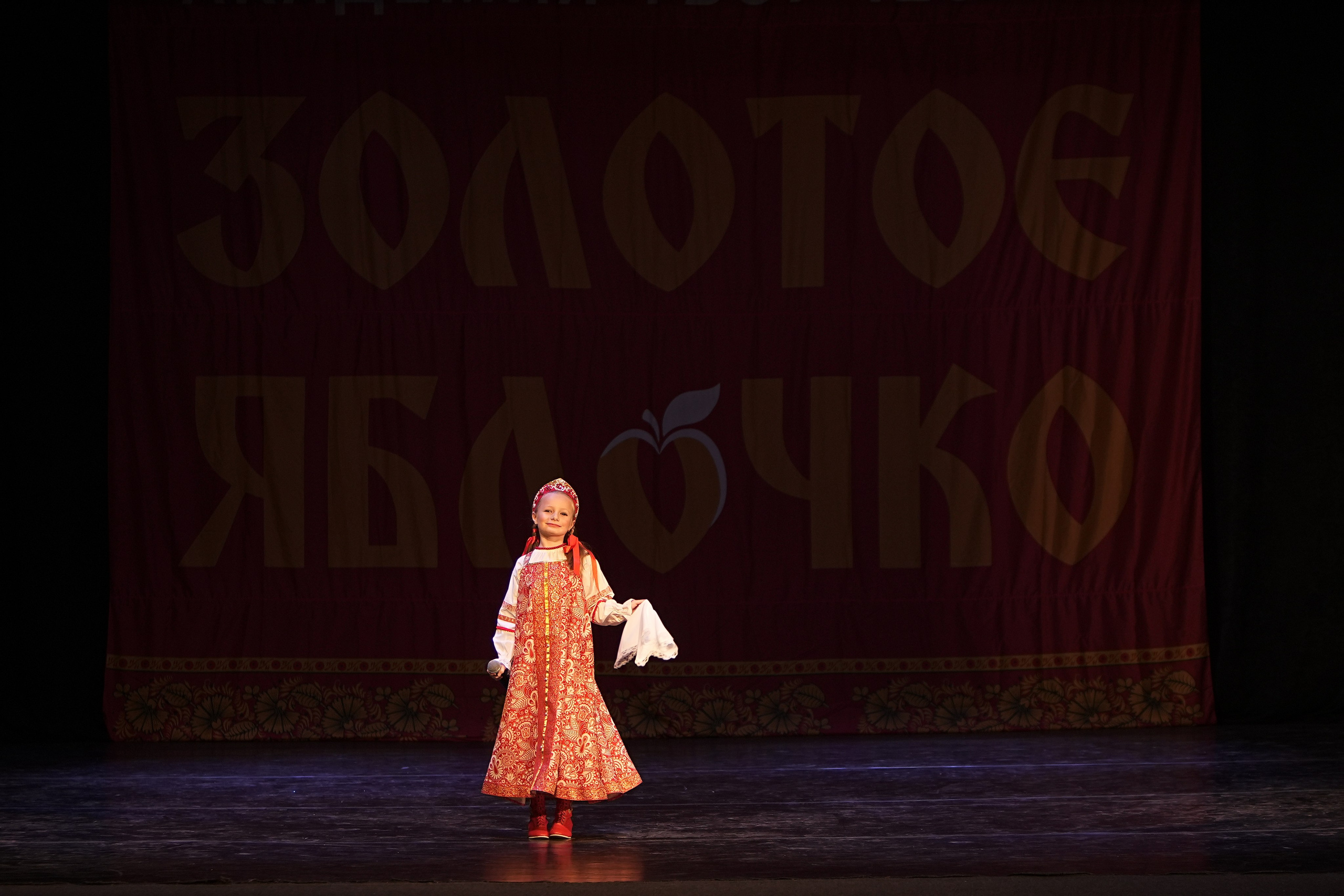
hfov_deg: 18.3
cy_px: 448
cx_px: 672
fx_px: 4181
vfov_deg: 12.2
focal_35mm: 112
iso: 640
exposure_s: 1/400
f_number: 2.8
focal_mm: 75
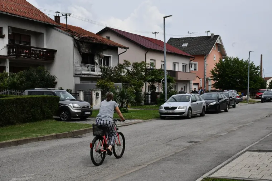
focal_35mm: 57
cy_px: 90
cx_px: 136
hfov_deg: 35.0
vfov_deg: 23.8
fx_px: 431
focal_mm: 38
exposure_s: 1/1600
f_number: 22
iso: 2500
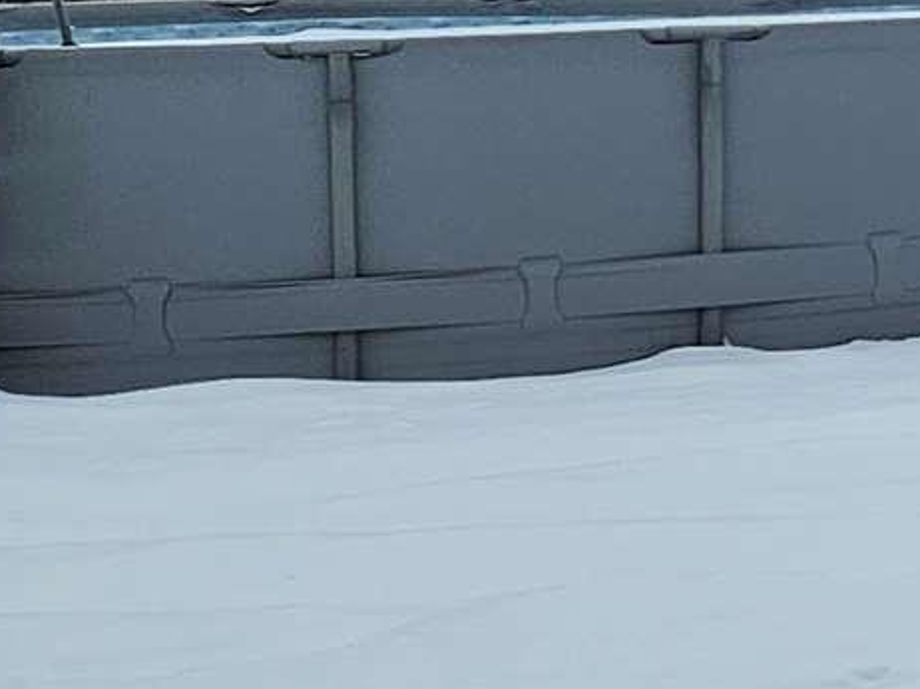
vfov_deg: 9.7
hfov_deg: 10.7
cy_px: 121
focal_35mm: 153
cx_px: 2302
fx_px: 4064
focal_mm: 5.4
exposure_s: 1/1269
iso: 25
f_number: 1.8
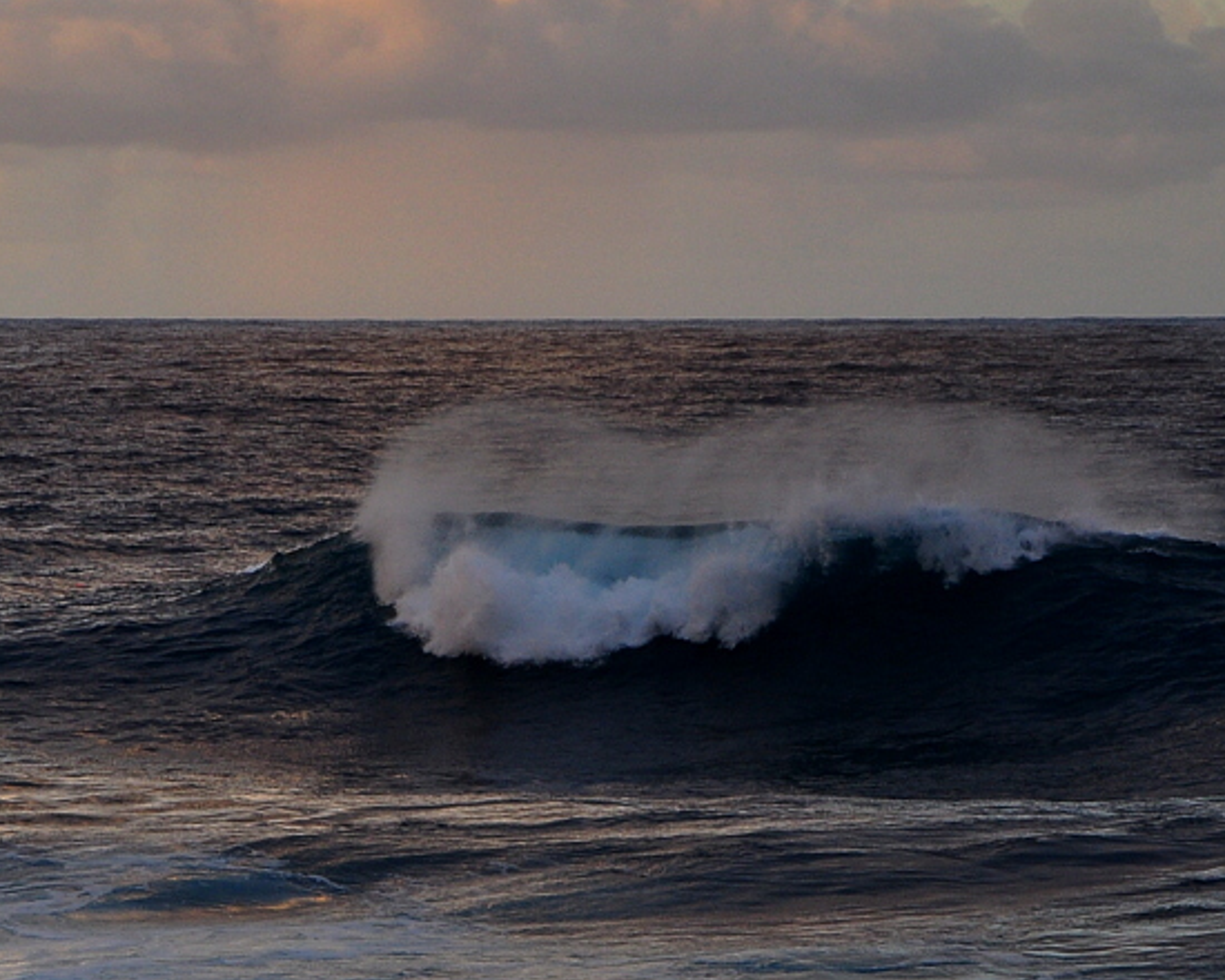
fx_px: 8340
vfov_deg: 6.7
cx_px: 437
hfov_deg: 8.4
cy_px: 741
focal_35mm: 230
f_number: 5.3
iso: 400
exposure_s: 1/250
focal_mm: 75
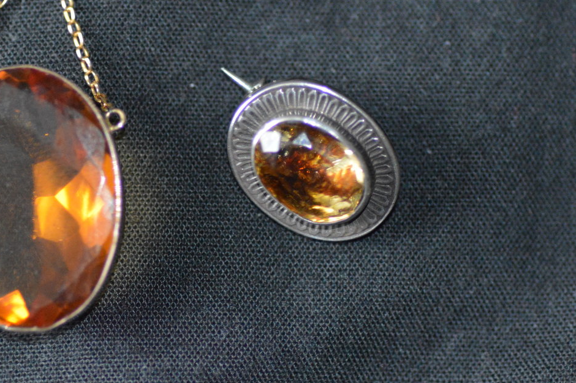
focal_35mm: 240
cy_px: 137
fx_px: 3837
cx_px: 188
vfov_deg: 5.7
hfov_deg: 8.6
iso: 3200
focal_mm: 100
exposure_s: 1/60
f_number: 3.5
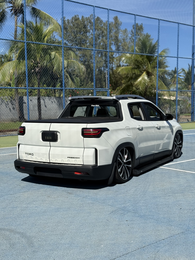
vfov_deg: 39.7
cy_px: 130
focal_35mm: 48
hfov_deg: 30.3
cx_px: 98
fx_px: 361
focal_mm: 6.76
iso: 80
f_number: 1.78
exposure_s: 1/11364
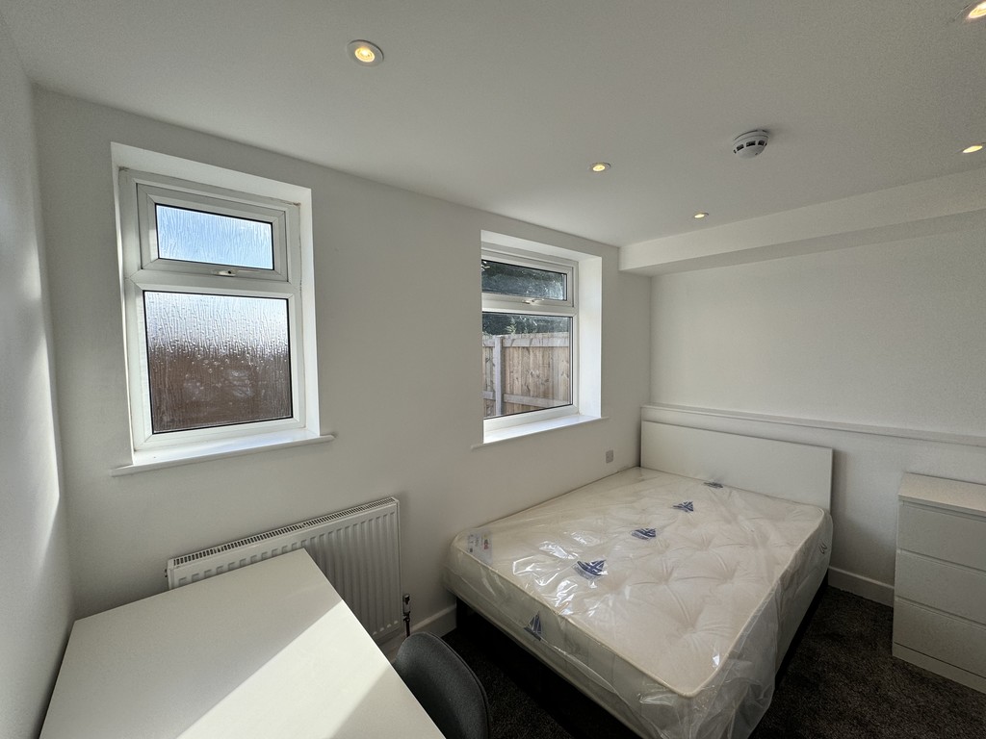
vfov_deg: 85.7
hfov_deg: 102.1
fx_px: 399
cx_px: 493
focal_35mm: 14
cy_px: 370
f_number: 2.2
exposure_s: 1/291
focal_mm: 2.22
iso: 40
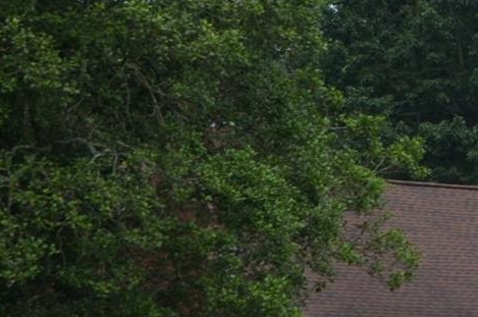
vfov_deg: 5.0
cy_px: 118
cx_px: 990
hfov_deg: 7.2
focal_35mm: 275
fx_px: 3645
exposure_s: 1/250
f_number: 8
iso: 160
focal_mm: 42
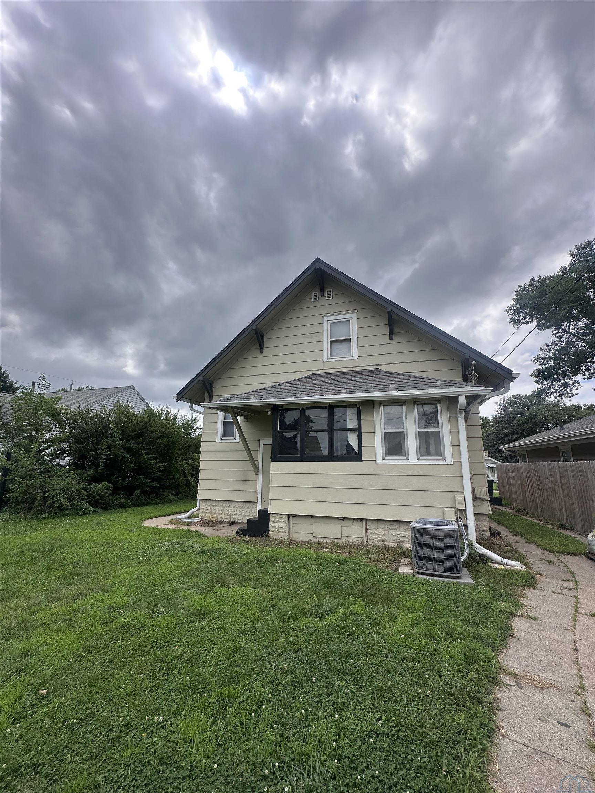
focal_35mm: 14
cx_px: 298
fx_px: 321
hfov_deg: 85.7
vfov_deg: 102.1
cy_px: 396
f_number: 2.2
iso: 50
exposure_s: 1/1887
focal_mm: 2.22
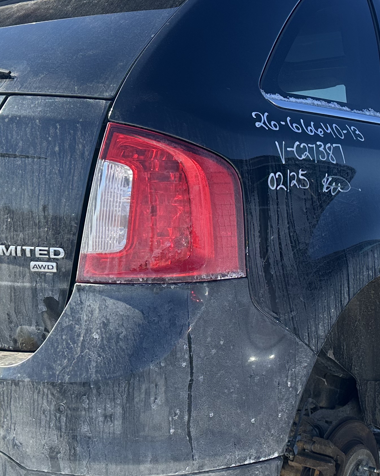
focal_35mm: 56
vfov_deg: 33.6
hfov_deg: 27.1
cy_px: 260
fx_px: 787
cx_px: 194
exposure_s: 1/2591
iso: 80
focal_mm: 6.86
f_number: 1.78
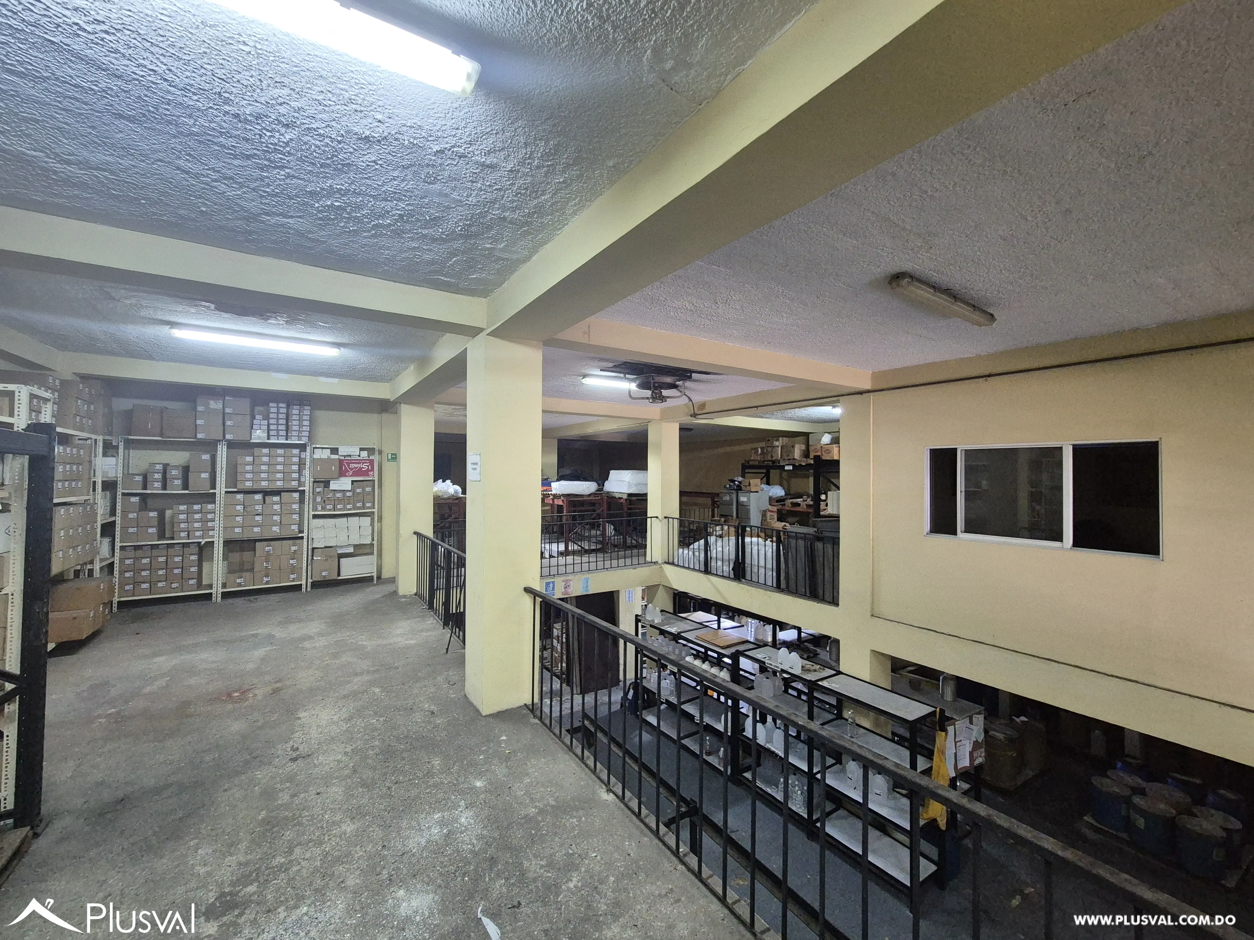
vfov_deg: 89.9
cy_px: 470
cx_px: 627
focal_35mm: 13
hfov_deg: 106.2
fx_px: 471
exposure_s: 1/60
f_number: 2.2
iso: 800
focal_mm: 2.2
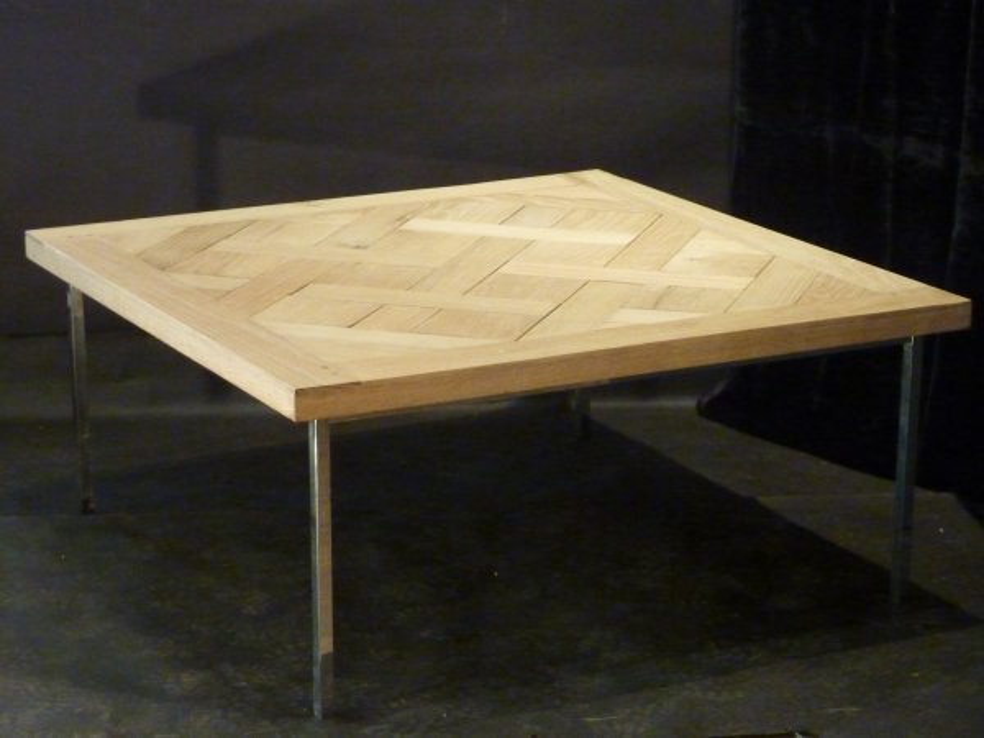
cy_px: 369
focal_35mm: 90
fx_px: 2558
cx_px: 492
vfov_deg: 16.4
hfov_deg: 21.8
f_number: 4.3
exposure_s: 1/15
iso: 800
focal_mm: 14.7
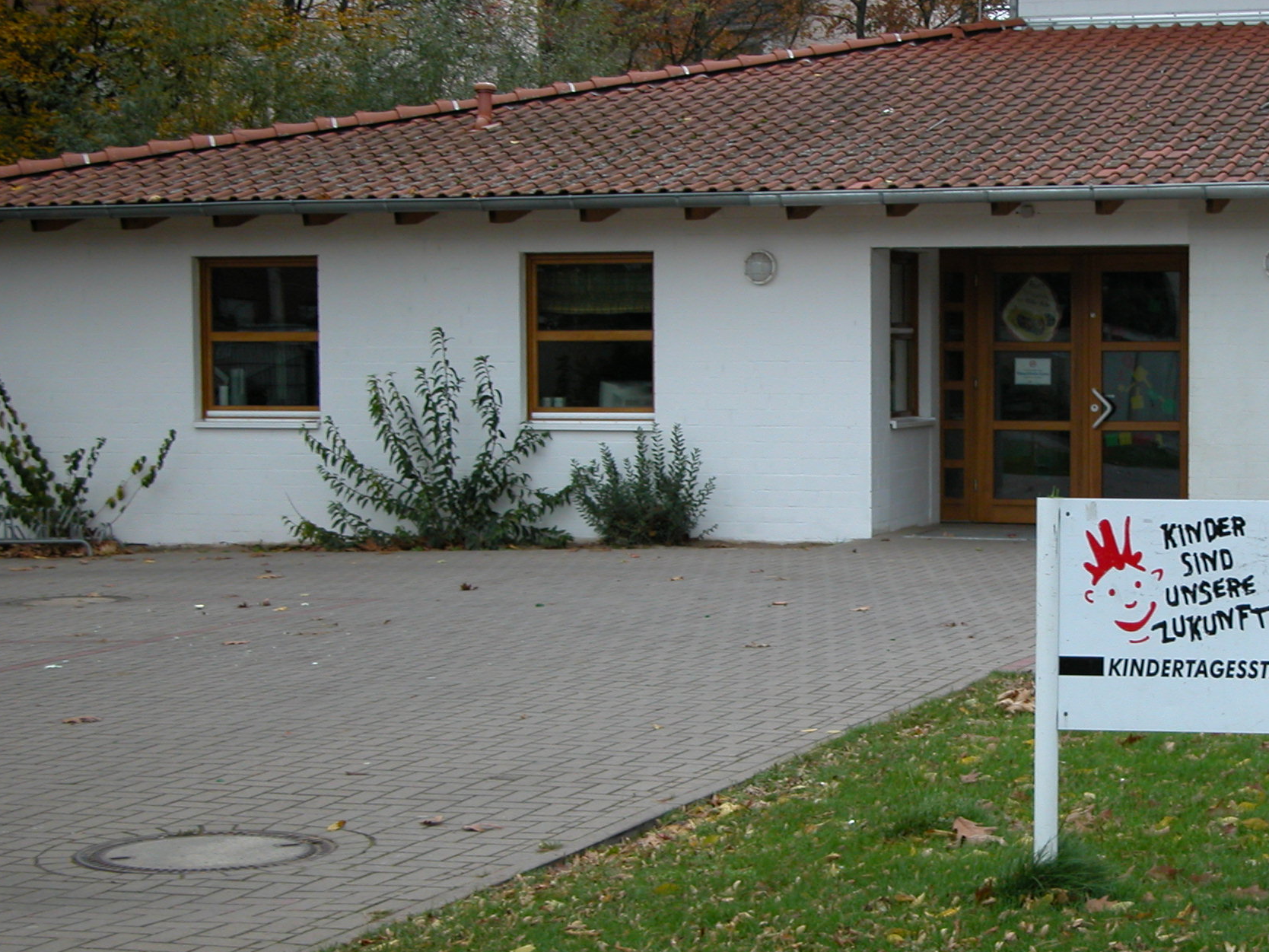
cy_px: 531
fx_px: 3263
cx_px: 951
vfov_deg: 16.6
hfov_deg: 21.8
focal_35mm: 89
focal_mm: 14.7
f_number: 3.1
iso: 100
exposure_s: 1/30
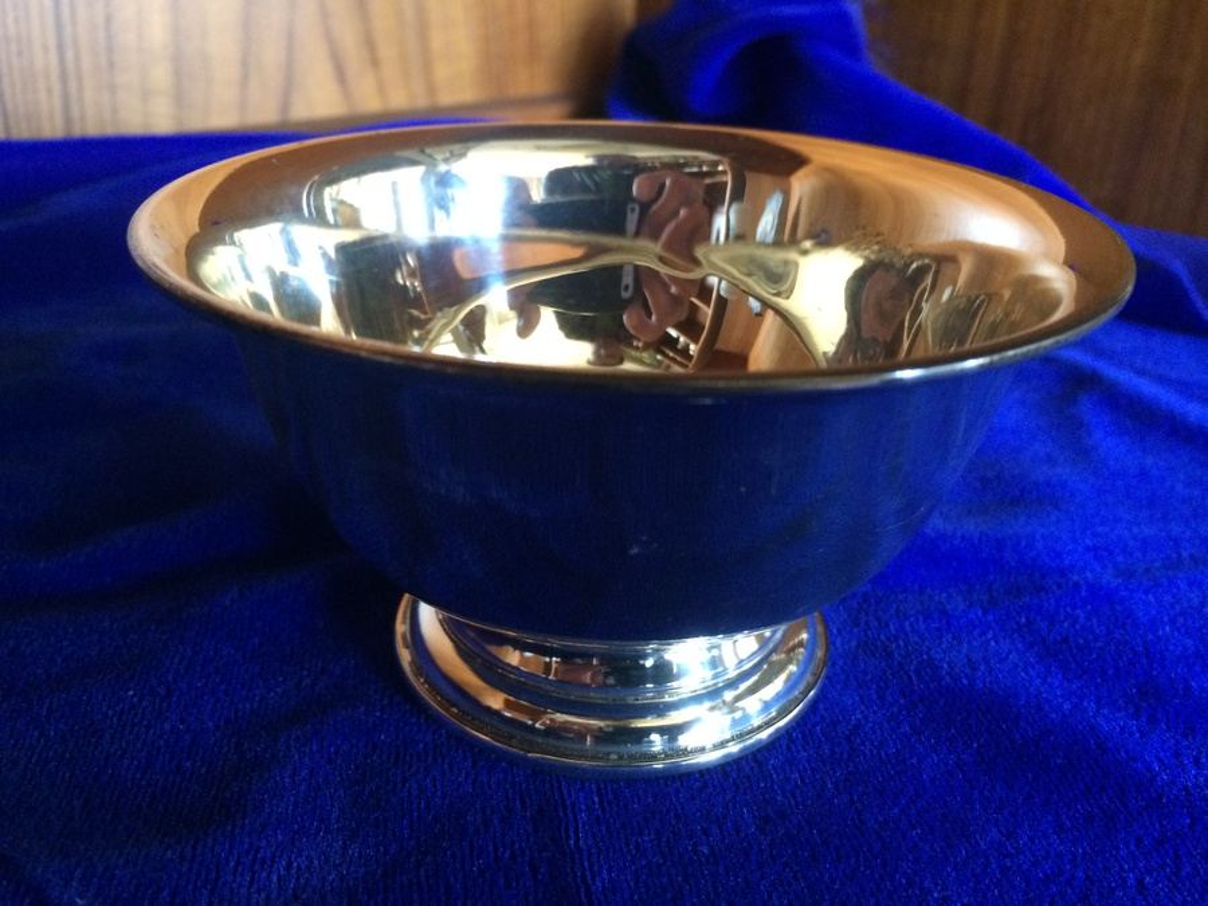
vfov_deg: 46.8
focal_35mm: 30
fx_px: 1047
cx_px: 604
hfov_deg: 60.0
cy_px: 453
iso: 320
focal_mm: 4.12
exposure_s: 1/20
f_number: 2.2
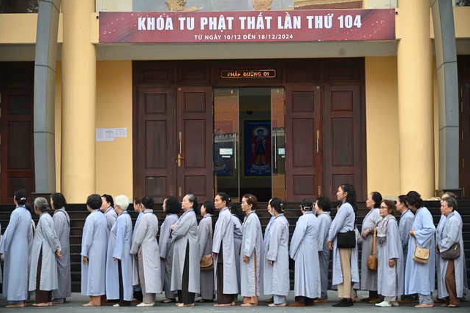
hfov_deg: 24.5
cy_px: 156
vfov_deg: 16.5
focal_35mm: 83
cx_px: 234
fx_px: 1084
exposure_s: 1/250
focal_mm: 82
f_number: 4.5
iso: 200
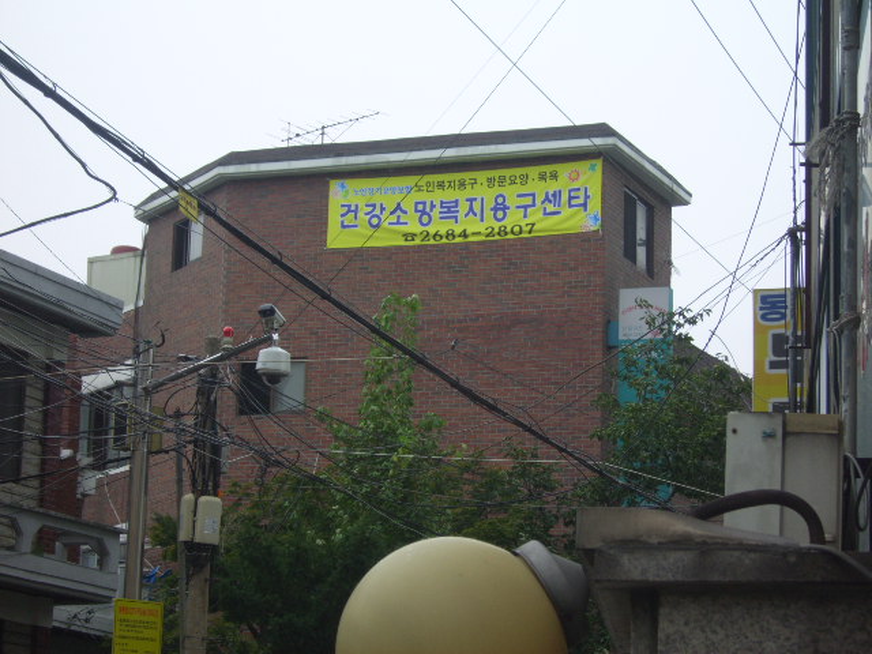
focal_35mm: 114
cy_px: 327
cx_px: 436
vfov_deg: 13.0
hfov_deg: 17.3
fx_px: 2872
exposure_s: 1/100
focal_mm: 23.4
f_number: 7.4
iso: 50
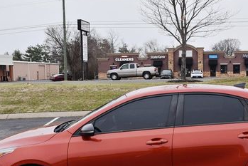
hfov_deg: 36.0
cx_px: 158
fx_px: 379
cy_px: 109
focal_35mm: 55
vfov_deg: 24.5
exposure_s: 1/250
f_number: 5.6
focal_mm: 20
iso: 220
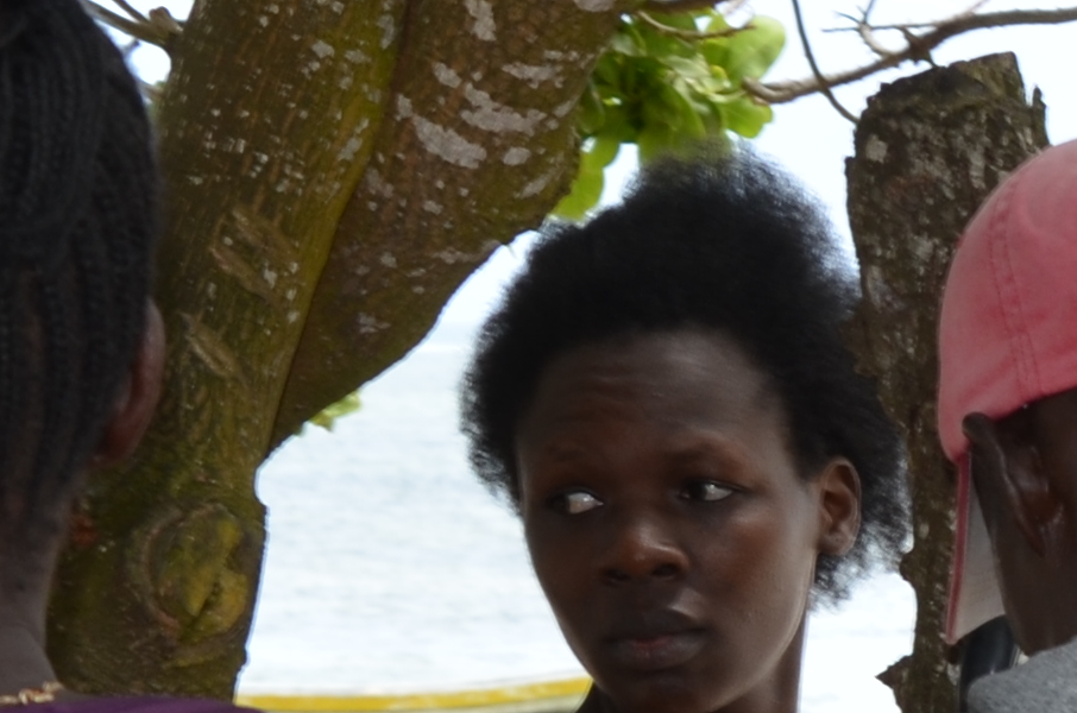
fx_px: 7792
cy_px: 1217
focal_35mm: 261
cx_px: 2299
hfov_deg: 7.5
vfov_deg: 5.2
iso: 100
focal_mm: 32
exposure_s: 1/200
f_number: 7.1
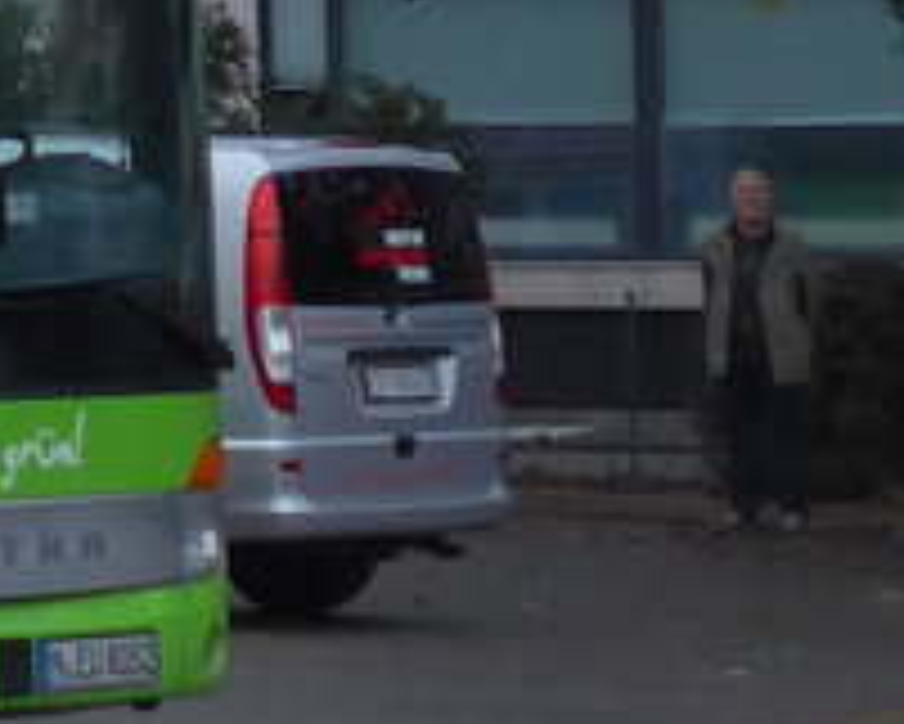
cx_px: -1457
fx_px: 7629
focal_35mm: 285
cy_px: -576
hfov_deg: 6.4
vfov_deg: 5.4
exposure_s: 1/60
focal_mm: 10.1
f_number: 3.2
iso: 320
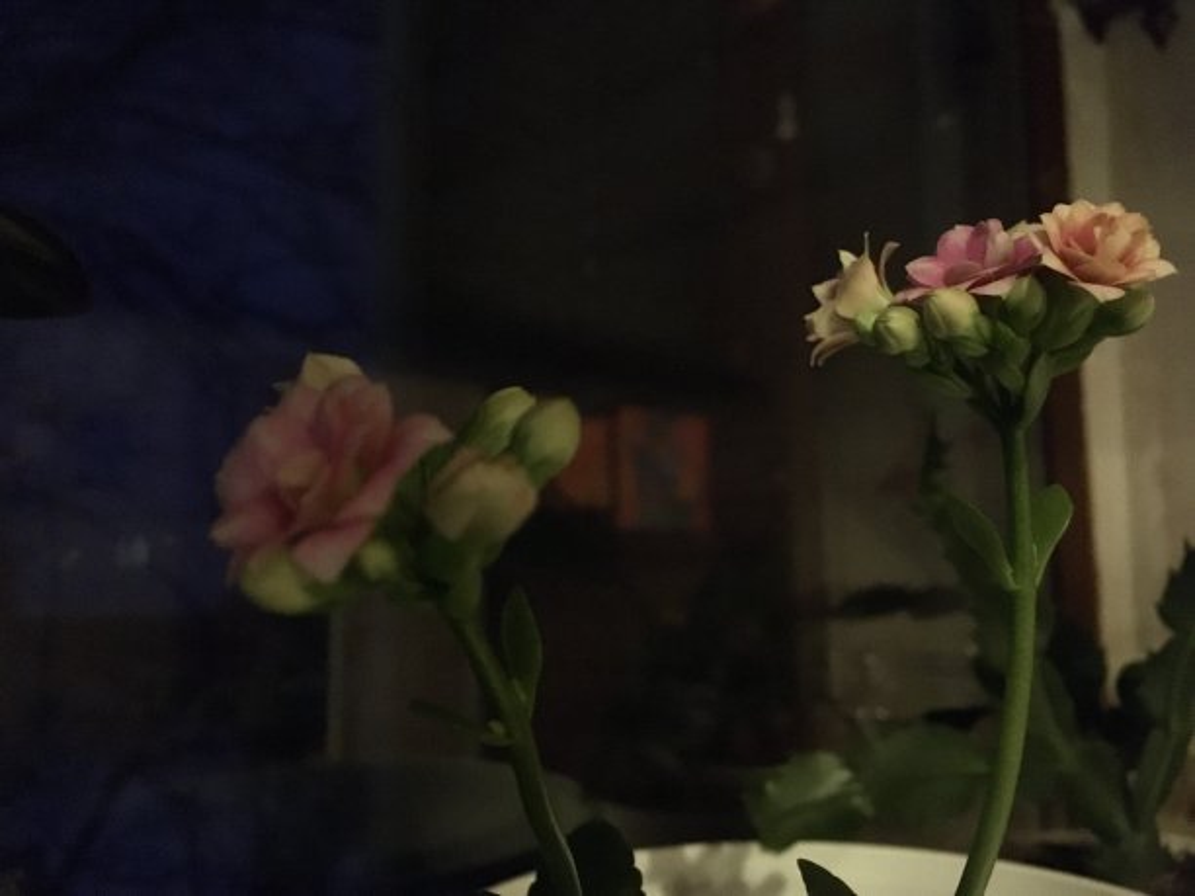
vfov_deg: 48.2
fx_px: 1001
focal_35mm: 29
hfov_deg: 61.7
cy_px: 448
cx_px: 598
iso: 1250
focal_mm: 4.15
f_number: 2.2
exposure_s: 1/17
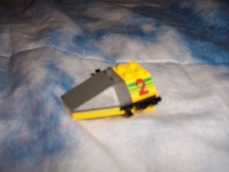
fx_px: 238
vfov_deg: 39.7
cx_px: 114
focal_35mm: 36
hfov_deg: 51.4
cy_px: 86
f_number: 2.8
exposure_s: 1/60
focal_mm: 5.6
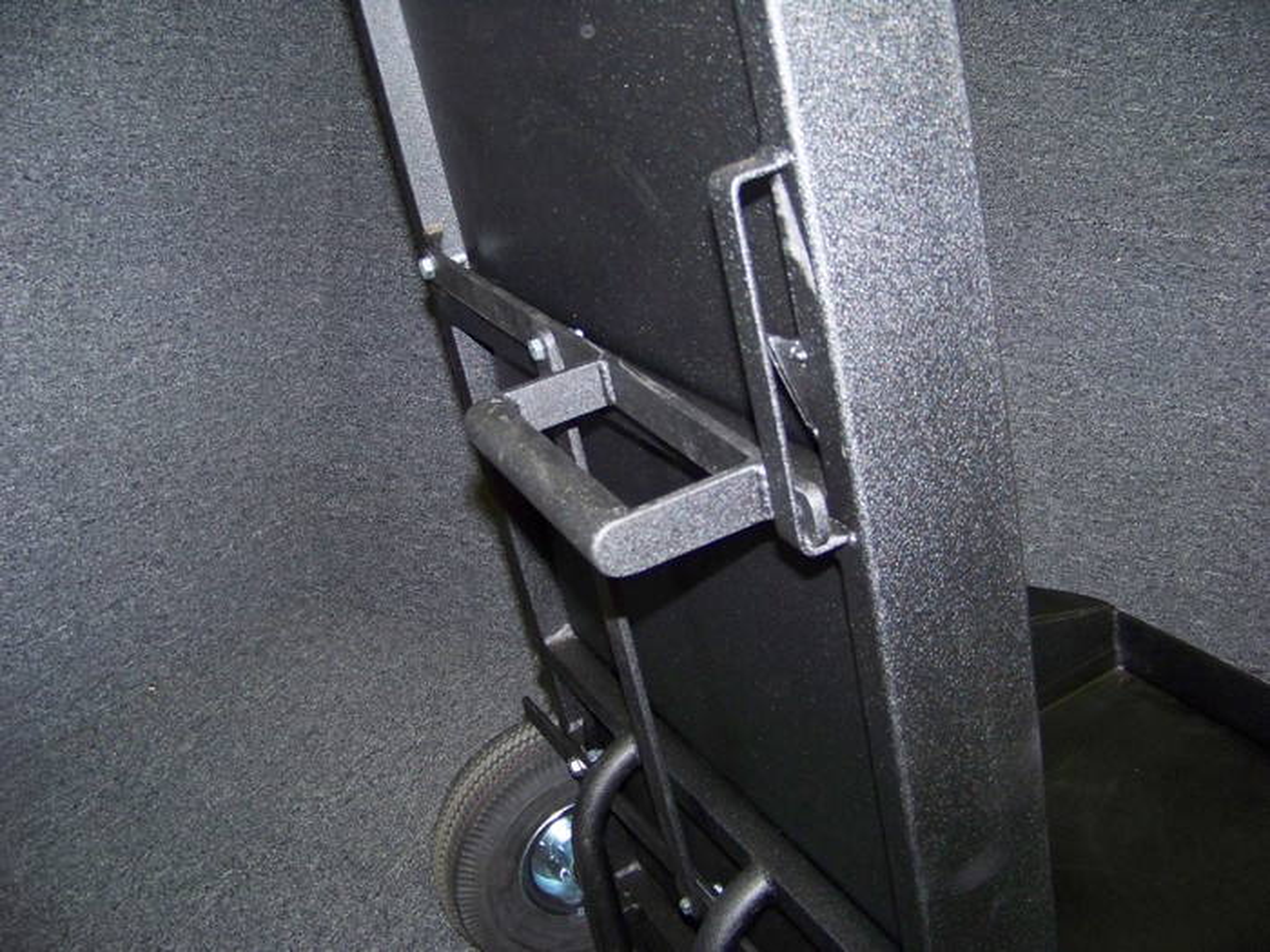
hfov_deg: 51.4
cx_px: 635
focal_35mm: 36
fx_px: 1321
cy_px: 476
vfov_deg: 39.7
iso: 200
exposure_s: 1/30
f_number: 2.8
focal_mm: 5.85
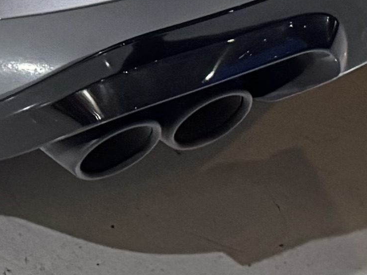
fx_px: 1962
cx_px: -229
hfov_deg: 10.2
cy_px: -586
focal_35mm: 185
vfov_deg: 7.1
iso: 640
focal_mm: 6.76
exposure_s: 1/40
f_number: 1.78
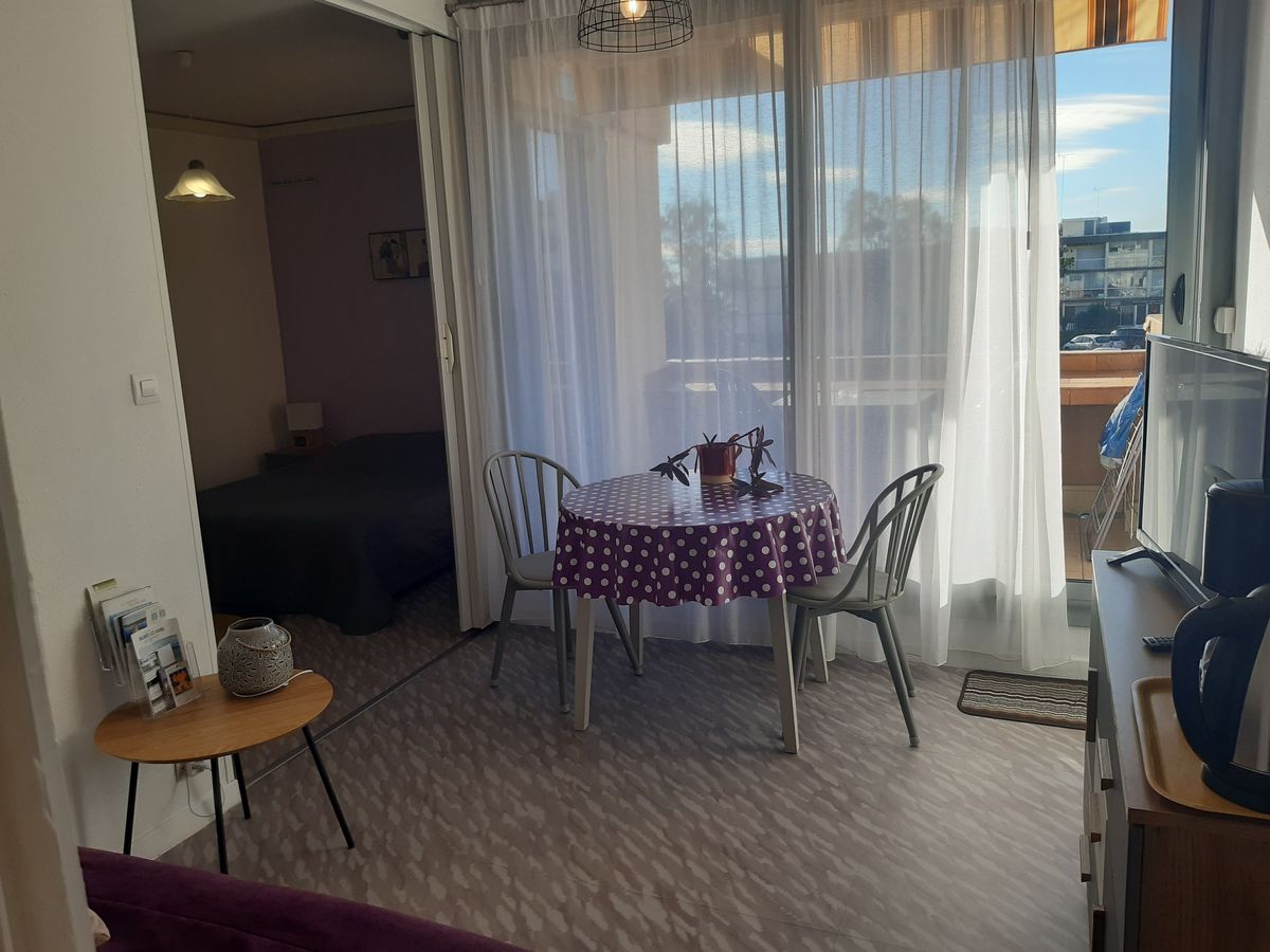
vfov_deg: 53.1
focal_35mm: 26
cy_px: 476
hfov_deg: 67.3
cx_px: 635
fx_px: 954
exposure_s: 1/508
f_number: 1.7
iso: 40
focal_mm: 3.92
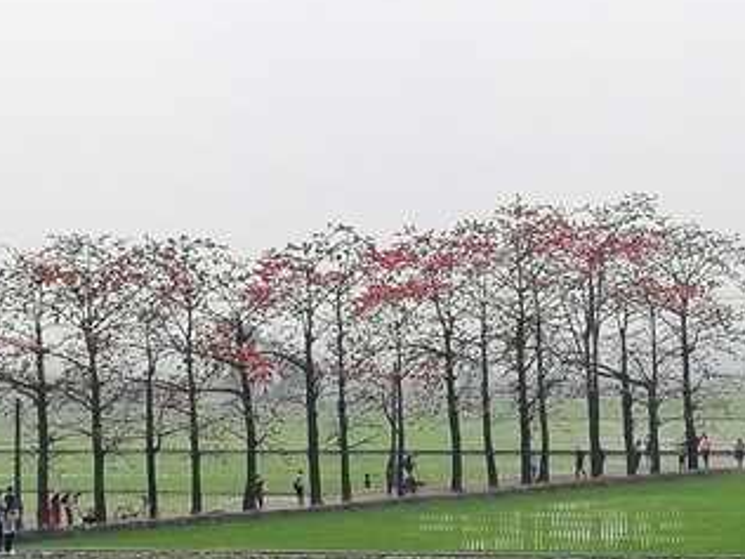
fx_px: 3228
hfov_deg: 13.1
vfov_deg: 9.9
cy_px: 401
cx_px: 674
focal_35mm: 150
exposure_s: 1/1368
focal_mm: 3.81
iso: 50
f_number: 2.2
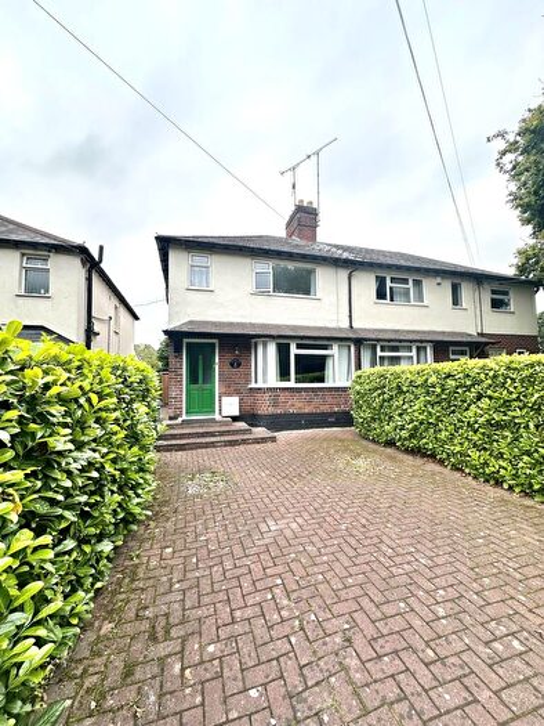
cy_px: 363
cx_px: 272
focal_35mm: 14
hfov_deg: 85.7
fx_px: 293
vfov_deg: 102.1
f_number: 2.2
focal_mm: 2.22
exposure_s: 1/390
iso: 40
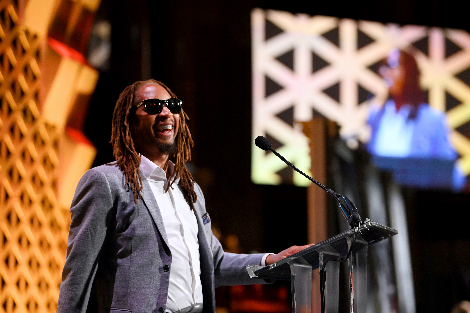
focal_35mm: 140
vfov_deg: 9.8
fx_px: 1827
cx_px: 235
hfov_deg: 14.7
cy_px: 156
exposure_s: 1/320
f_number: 3.5
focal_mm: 140
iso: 3200
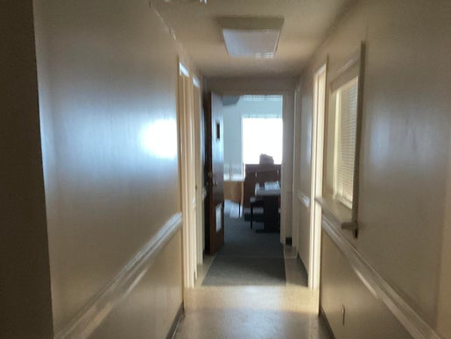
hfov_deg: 39.5
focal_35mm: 48
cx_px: 261
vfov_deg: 29.7
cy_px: 265
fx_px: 626
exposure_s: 1/30
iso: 500
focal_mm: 3
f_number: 1.8
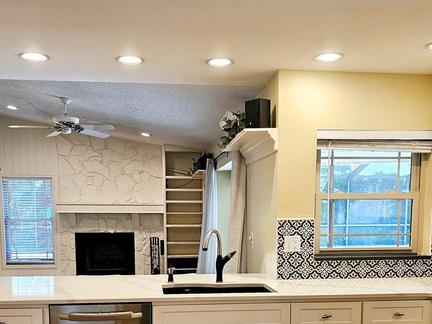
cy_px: 265
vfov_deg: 34.7
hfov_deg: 46.8
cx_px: 205
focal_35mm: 40
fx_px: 499
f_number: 1.7
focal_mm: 6.3
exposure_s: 1/120
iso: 200
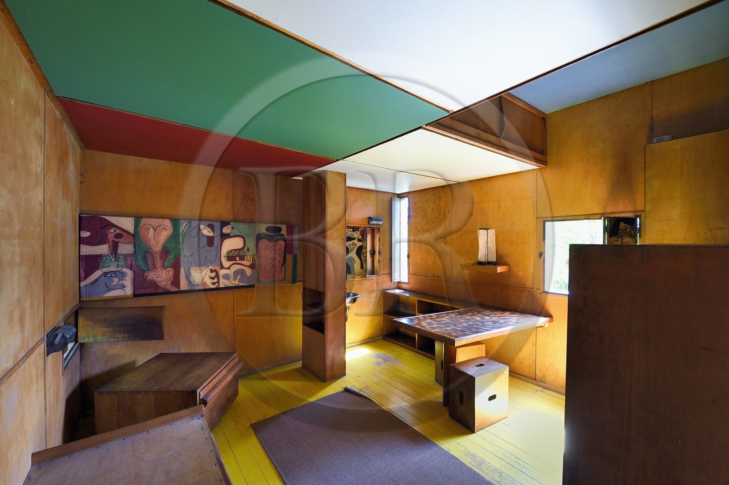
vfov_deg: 81.1
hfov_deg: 104.3
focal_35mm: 14
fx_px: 283
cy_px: 242
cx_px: 364
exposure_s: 1/5
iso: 200
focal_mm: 14
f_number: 6.3
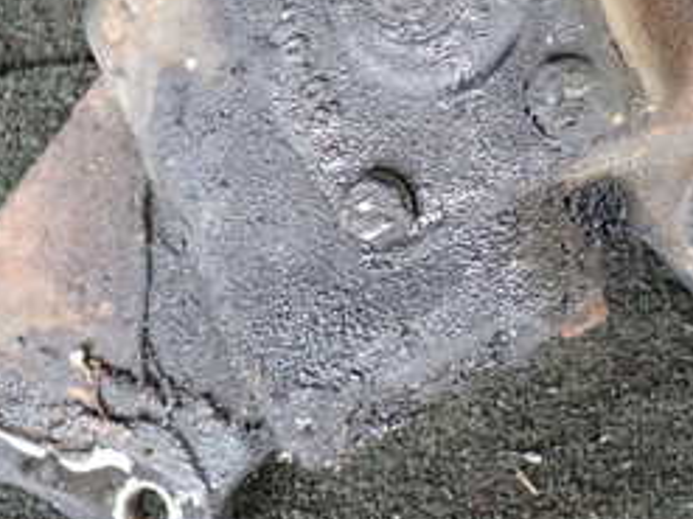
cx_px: 415
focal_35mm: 73
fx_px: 1461
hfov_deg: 26.6
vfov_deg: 19.8
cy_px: 70
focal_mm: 5.4
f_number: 2.3
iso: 400
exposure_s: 1/30
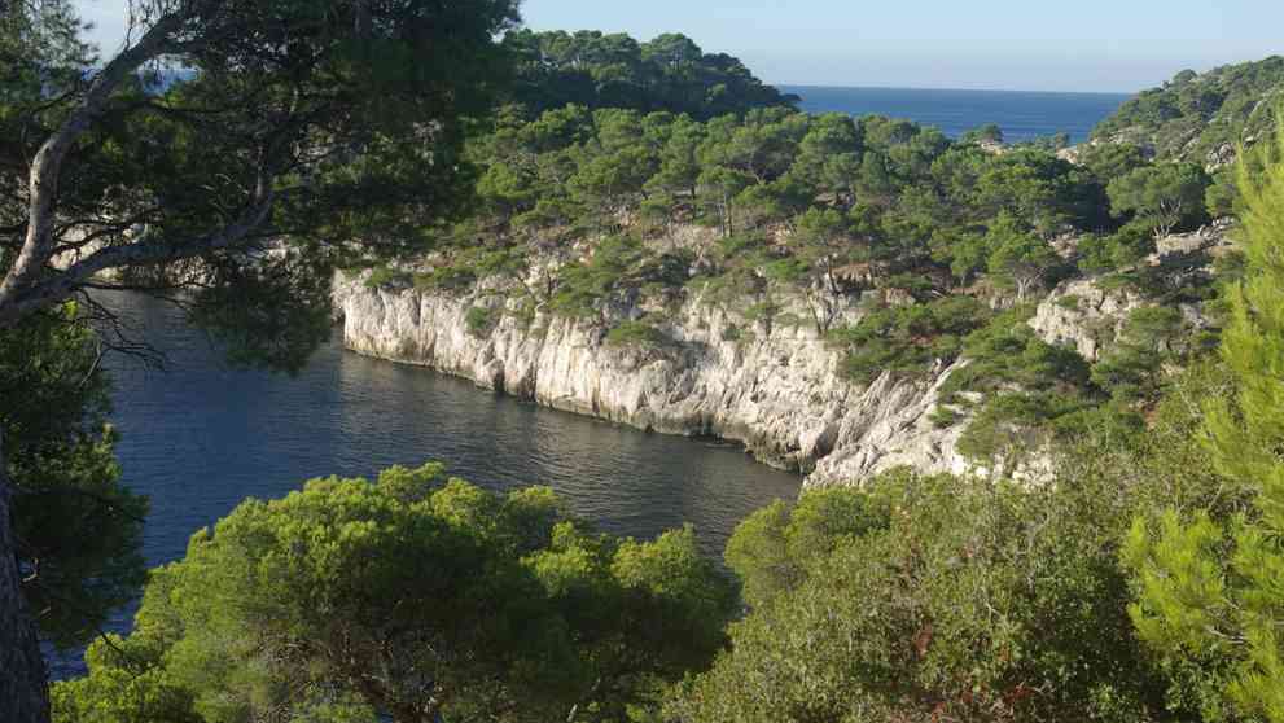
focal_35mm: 56
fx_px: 1891
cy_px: 304
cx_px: 648
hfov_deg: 37.5
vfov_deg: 21.6
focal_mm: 35
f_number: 8
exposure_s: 1/125
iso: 100
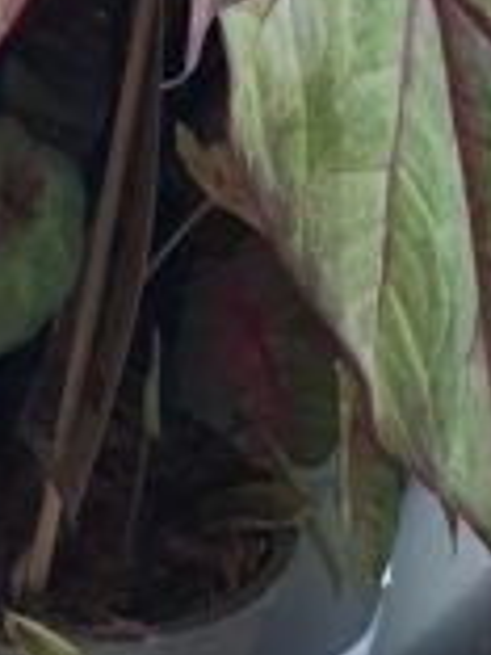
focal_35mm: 151
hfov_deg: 9.1
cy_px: -857
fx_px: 2856
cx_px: -579
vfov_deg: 11.2
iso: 320
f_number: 1.8
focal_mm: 5.54
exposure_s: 1/33
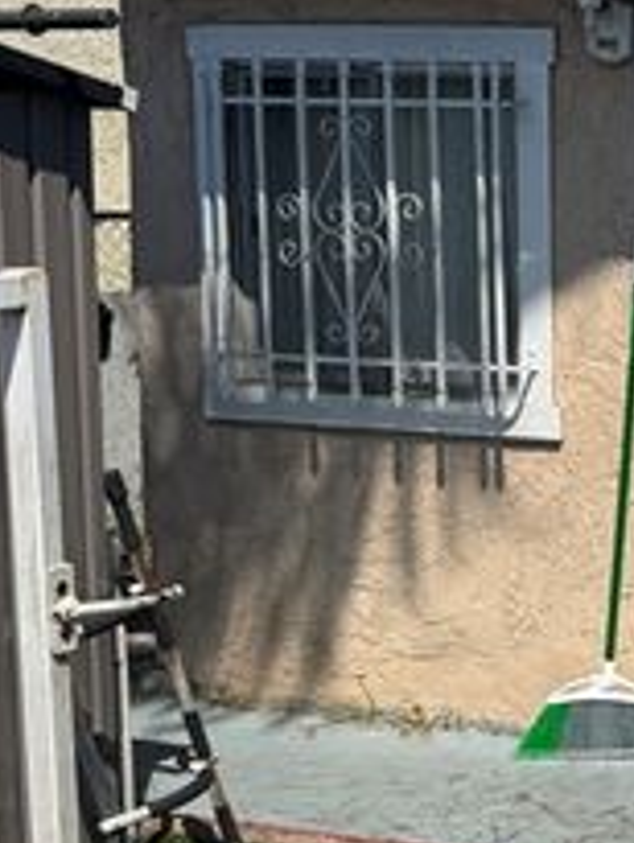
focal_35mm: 78
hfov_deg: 16.7
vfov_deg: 25.0
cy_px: 430
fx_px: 1903
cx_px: 1017
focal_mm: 6.76
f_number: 1.78
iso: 80
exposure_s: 1/5814
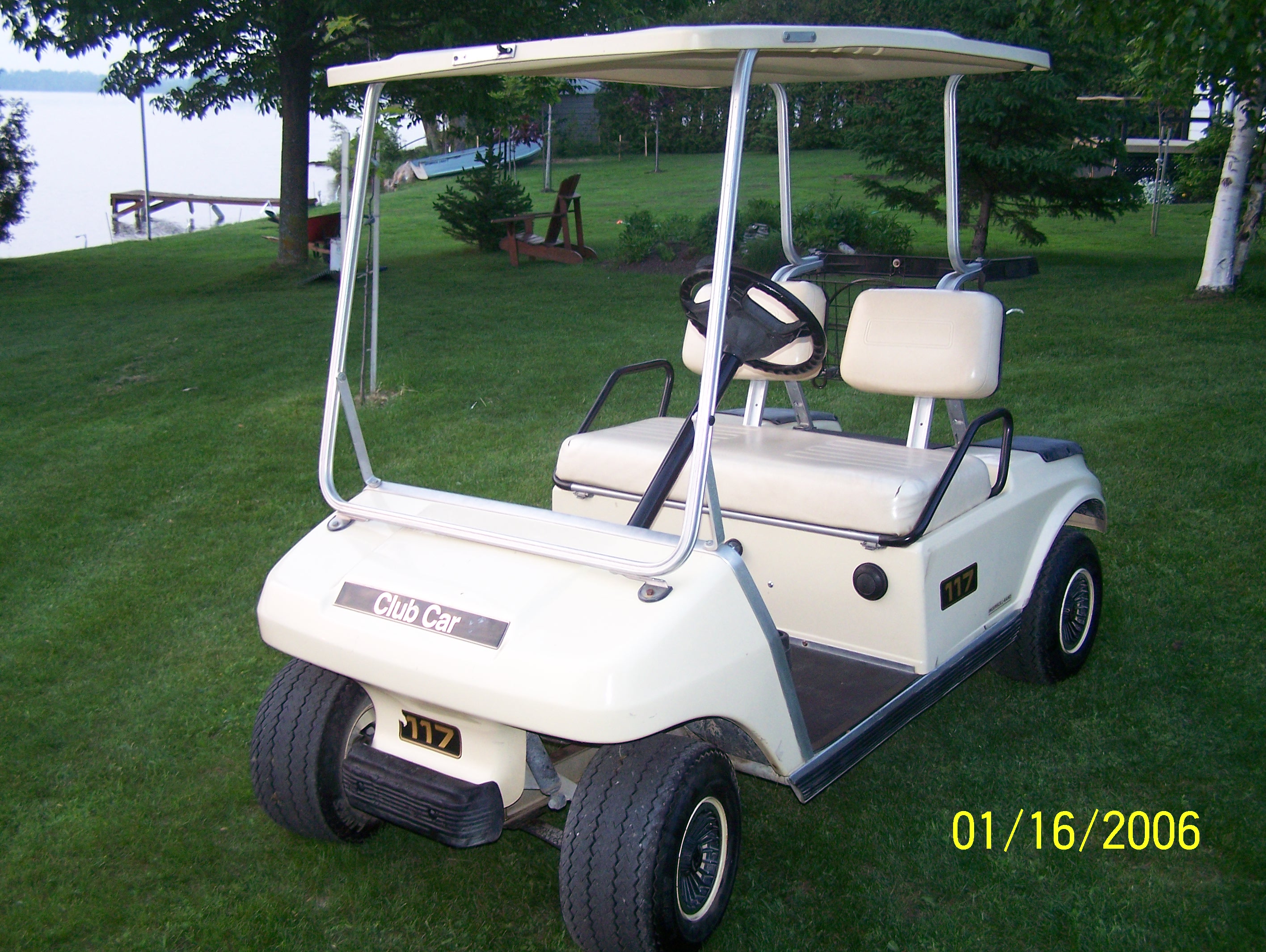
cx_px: 633
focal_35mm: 38
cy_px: 476
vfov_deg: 37.8
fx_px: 1391
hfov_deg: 48.9
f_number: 2.8
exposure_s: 1/60
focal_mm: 6.3
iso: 160
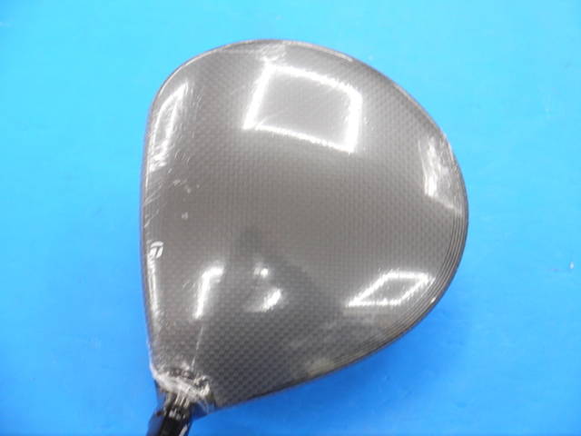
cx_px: 290
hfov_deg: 23.3
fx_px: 1410
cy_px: 218
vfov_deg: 17.6
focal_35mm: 84
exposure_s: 1/80
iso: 800
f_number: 5.6
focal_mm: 42
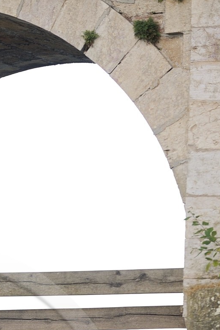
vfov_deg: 4.9
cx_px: -67
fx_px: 3829
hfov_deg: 3.3
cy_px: 440
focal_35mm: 417
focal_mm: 135
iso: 200
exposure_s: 1/250
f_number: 4
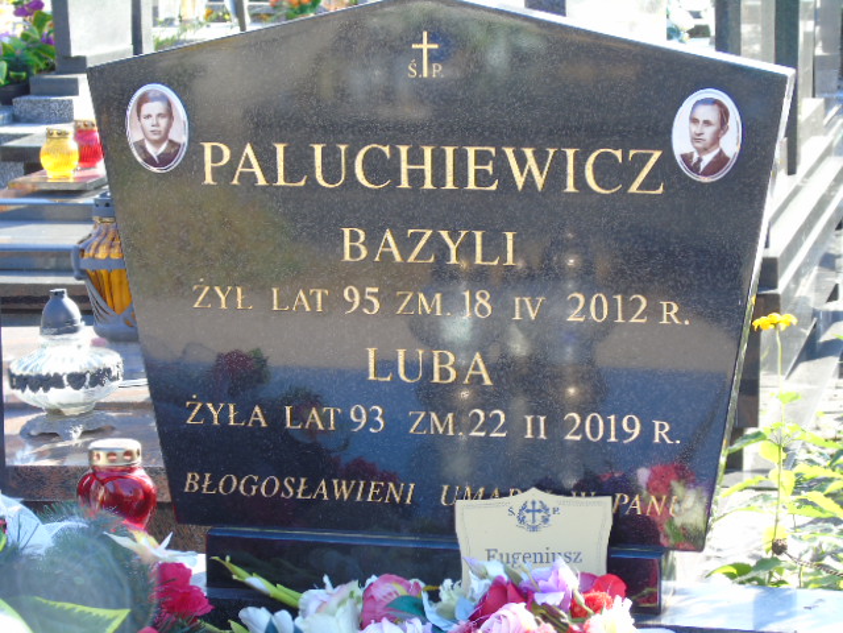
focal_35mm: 108
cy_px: 316
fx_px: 2630
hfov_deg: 18.2
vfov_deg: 13.7
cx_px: 422
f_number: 4.4
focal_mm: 19
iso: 80
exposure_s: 1/50
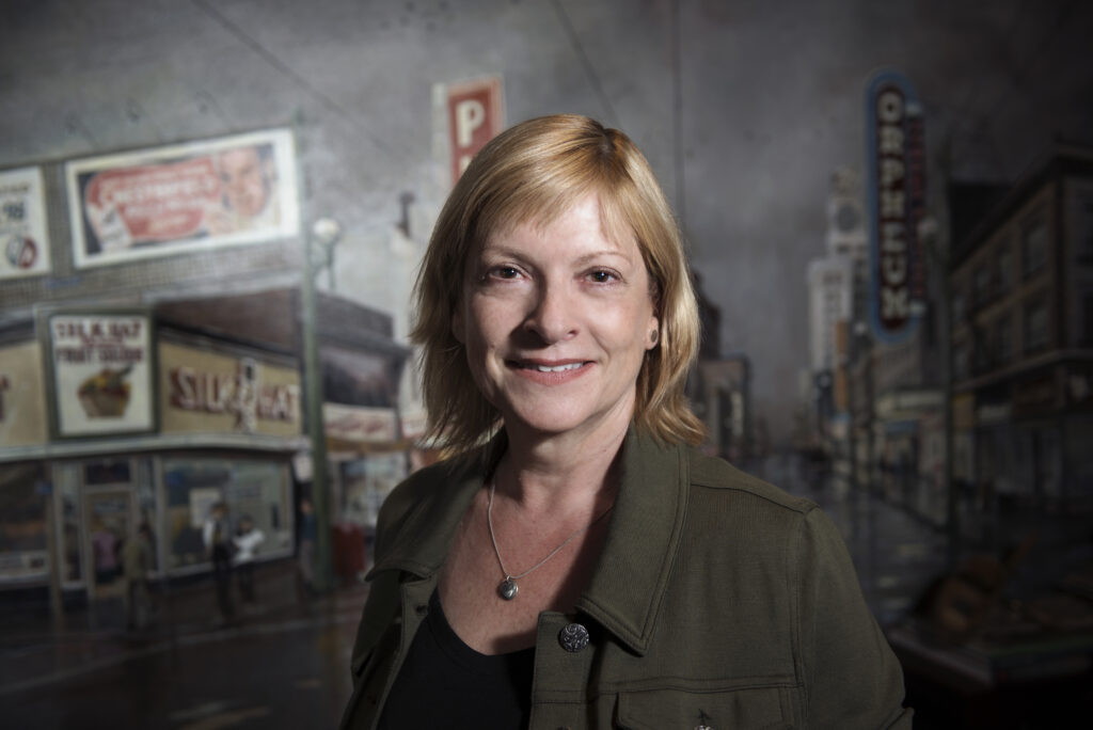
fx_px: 1367
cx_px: 546
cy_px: 365
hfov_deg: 43.6
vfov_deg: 29.9
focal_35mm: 45
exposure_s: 1/100
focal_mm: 45
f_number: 3.5
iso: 320
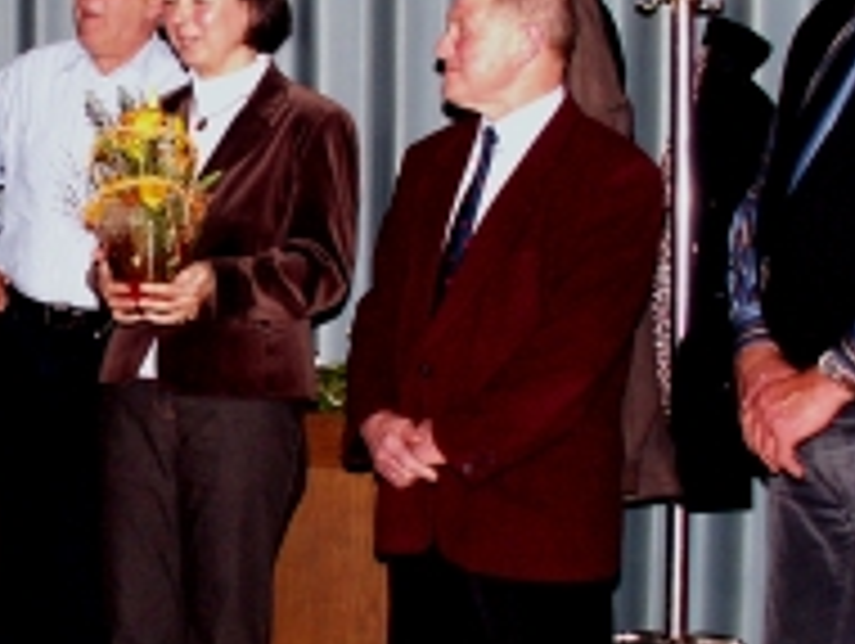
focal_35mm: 92
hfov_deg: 20.6
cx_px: 4
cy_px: 354
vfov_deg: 16.1
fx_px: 2275
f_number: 2.8
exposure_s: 1/40
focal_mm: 5.86
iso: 160
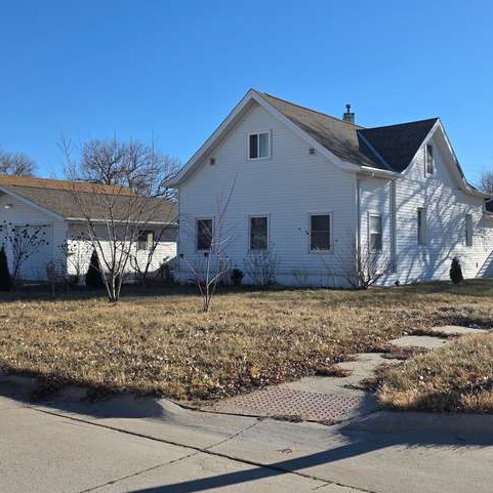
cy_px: 214
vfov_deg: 43.8
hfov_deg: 43.6
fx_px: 612
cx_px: 295
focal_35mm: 38
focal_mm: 6.3
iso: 80
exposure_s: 1/5608
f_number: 1.7
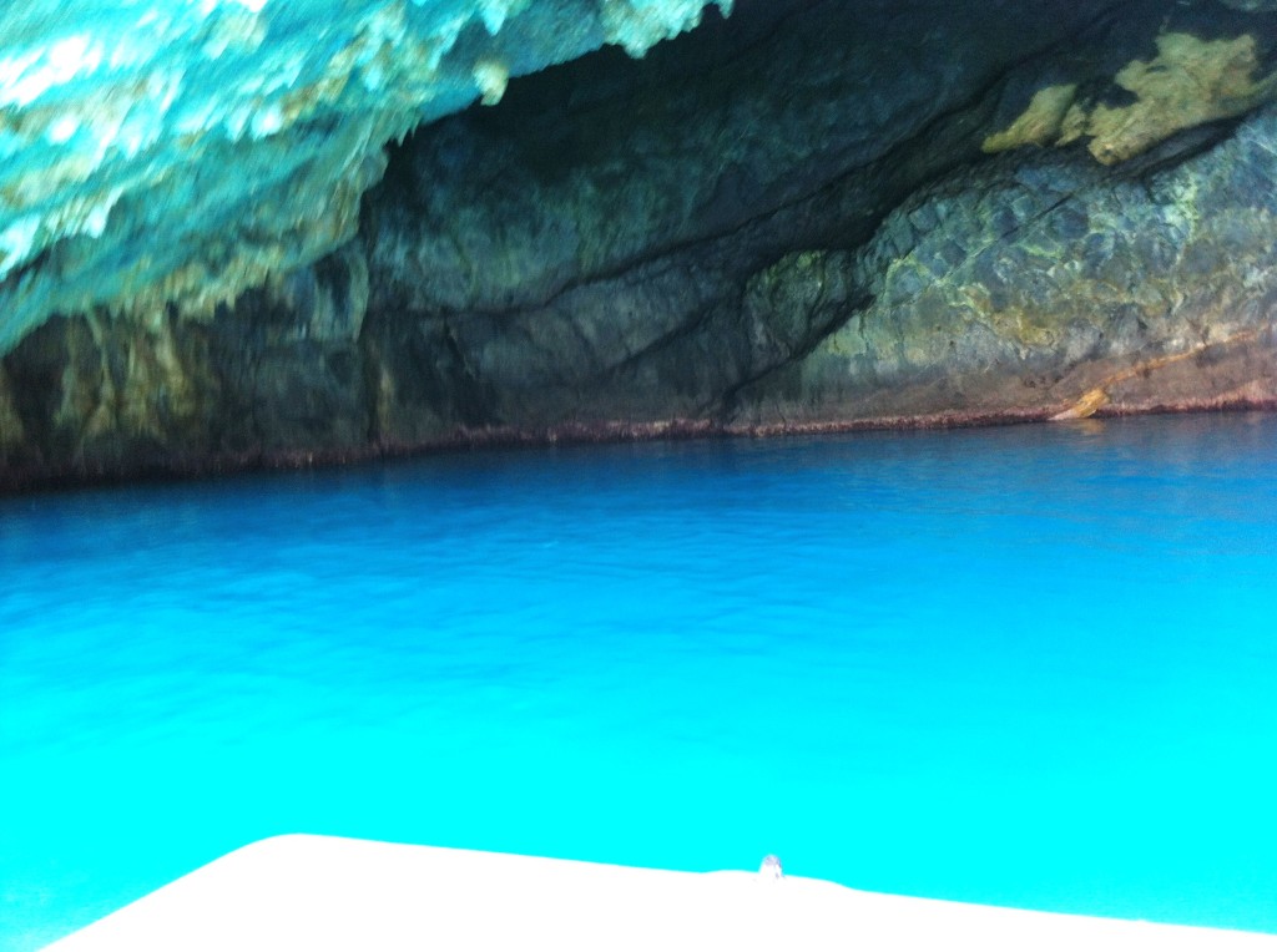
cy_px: 476
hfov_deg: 52.7
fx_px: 1289
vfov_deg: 40.6
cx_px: 638
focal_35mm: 35
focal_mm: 3.85
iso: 100
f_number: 2.8
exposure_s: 1/15
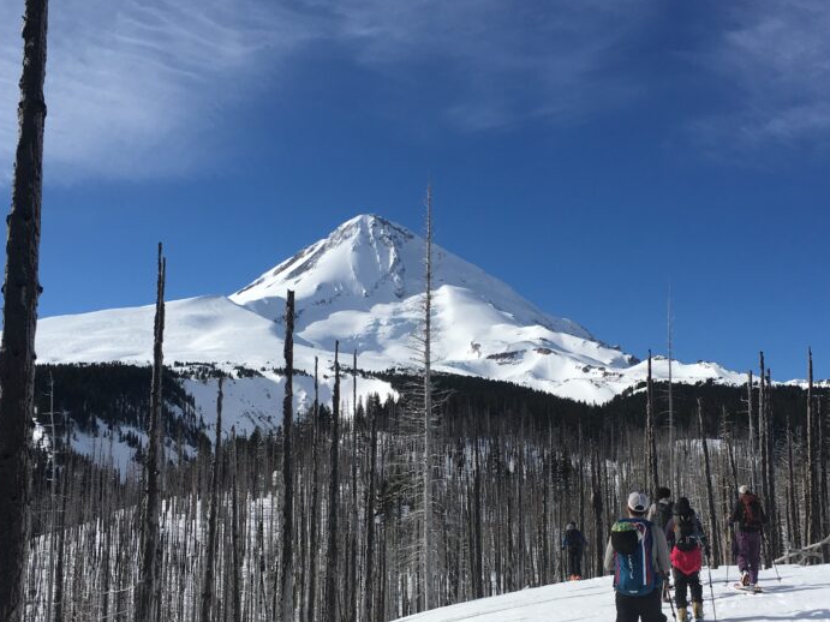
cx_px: 447
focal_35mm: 43
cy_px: 359
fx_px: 1031
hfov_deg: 43.8
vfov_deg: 33.5
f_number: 2.2
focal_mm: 4.15
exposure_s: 1/4049
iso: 25
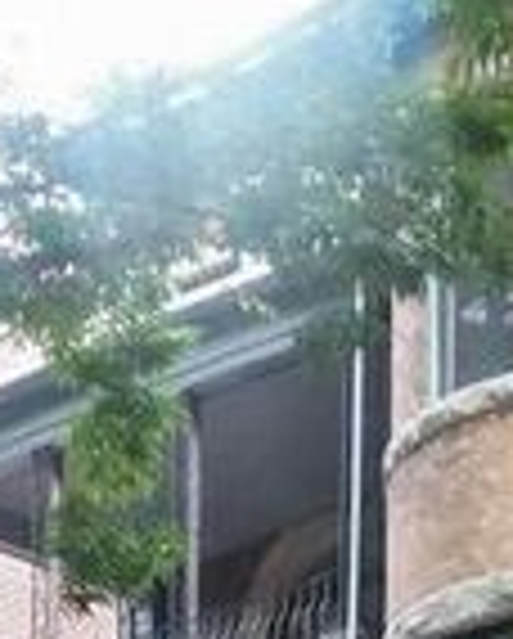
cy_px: 1487
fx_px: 2519
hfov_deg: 11.6
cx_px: 454
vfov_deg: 11.9
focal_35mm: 133
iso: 40
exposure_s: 1/40
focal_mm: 2.47
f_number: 1.9
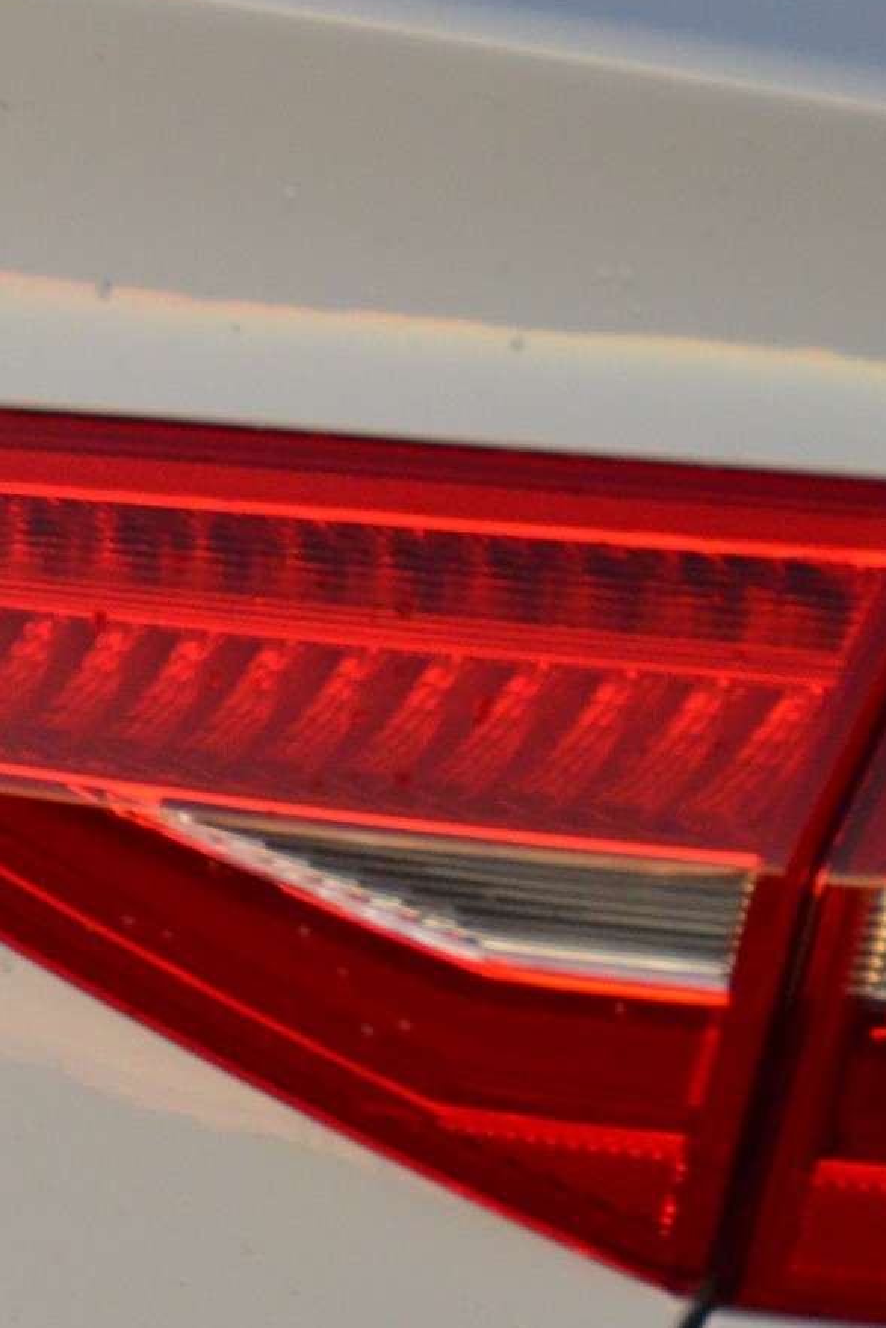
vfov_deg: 5.9
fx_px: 12883
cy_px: 799
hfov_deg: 3.9
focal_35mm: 349
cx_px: -894
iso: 1600
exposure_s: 1/50
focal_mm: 82
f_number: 5
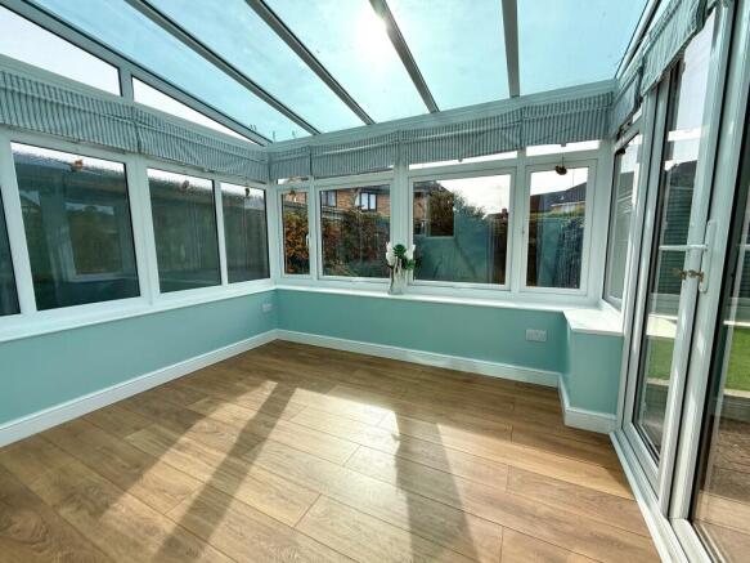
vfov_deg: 85.7
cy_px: 282
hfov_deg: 102.1
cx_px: 375
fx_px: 303
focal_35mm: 14
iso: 64
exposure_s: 1/985
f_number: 2.2
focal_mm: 2.22
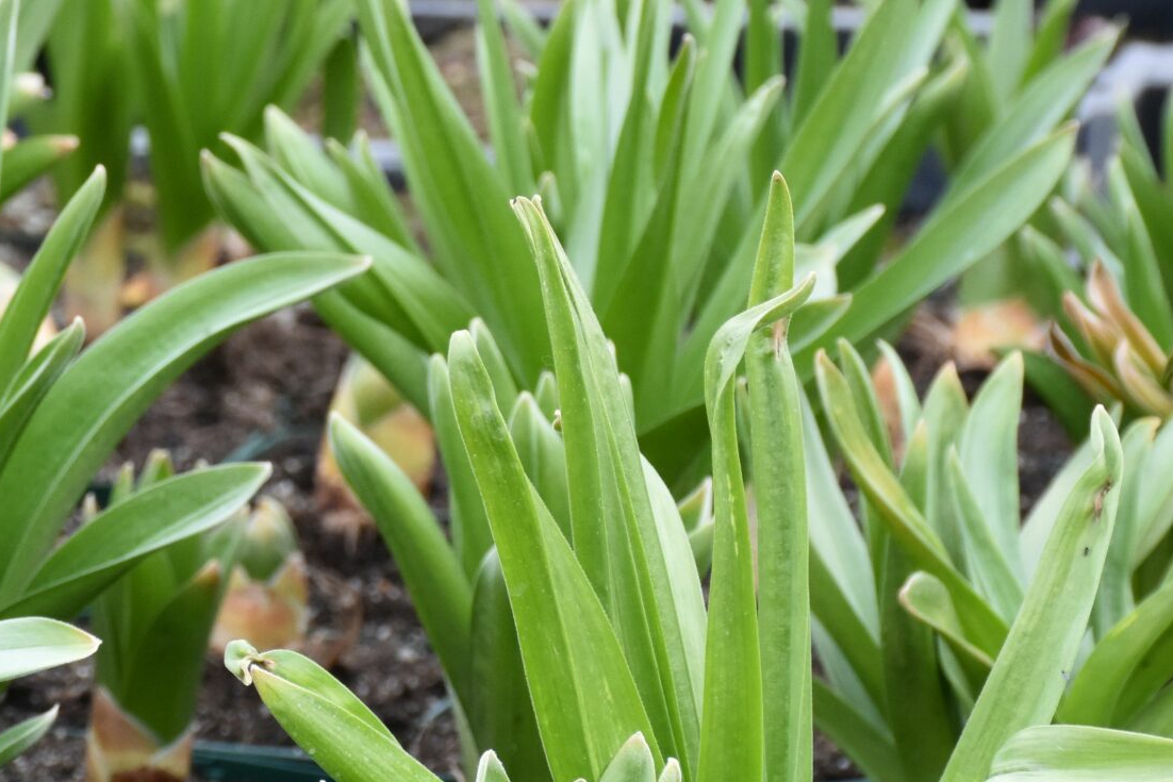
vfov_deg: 6.0
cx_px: 189
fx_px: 7495
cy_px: 362
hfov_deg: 8.9
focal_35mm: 230
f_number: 8
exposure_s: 1/400
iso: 800
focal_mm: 66
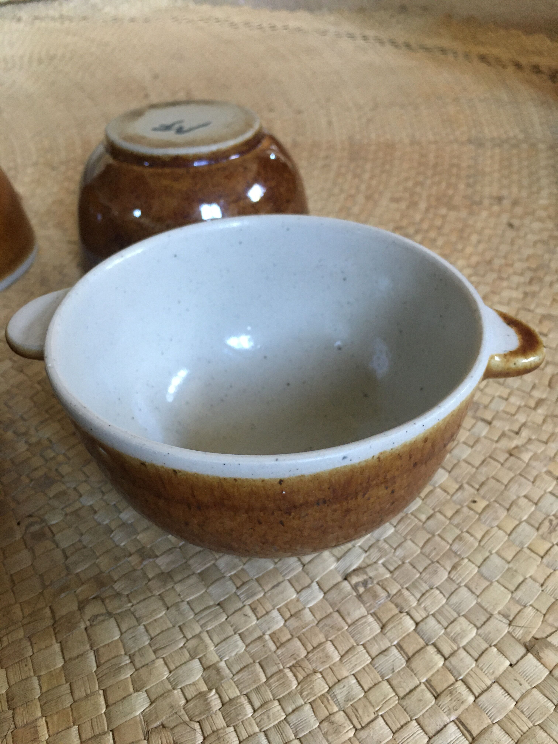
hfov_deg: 48.2
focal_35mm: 29
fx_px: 623
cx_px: 279
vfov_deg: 61.7
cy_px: 372
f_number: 2.2
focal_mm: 4.15
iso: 200
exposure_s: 1/33
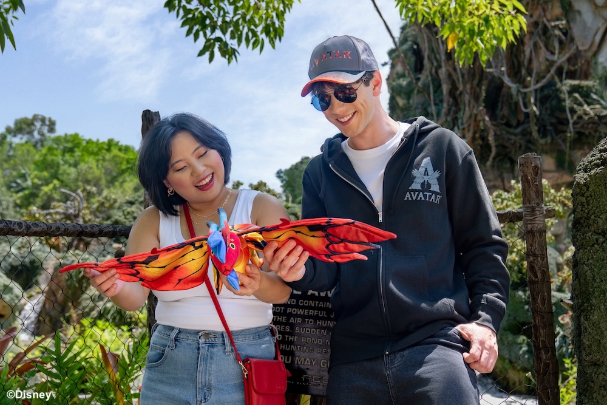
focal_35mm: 46
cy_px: 202
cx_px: 304
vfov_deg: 29.3
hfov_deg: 42.7
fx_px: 776
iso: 125
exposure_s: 1/200
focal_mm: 31
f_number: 4
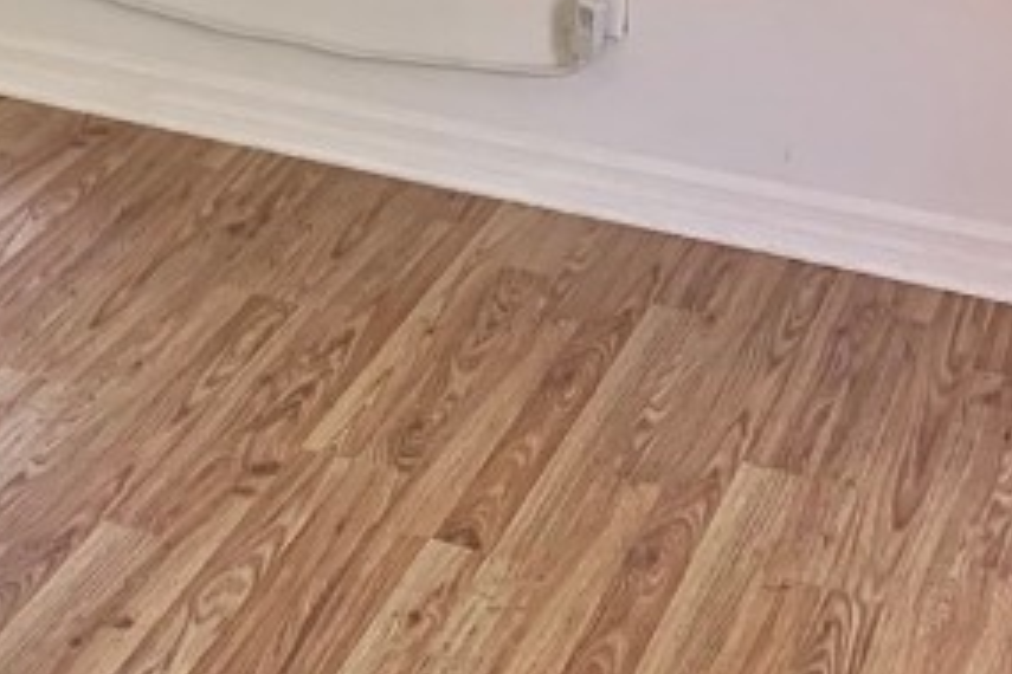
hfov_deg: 20.1
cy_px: -571
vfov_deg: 12.7
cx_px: -96
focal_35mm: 97
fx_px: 2727
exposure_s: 1/60
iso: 100
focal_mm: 4.25
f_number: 1.8
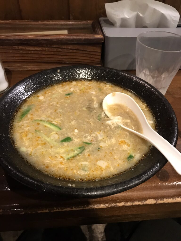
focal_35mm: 28
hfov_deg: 49.7
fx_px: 195
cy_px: 120
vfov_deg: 63.4
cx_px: 90
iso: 100
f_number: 1.8
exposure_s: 1/11
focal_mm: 3.99
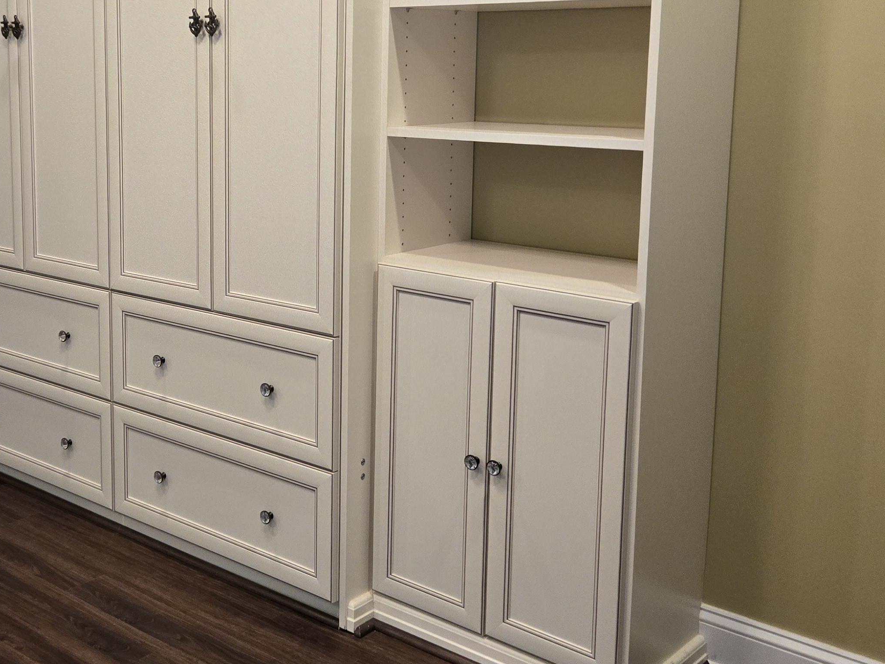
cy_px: 226
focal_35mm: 45
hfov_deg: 41.2
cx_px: 251
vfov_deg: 31.9
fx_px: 1150
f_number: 1.8
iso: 500
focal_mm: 5.4
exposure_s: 1/120
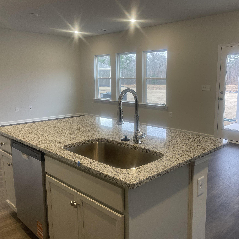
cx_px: 147
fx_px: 234
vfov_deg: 54.0
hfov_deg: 53.5
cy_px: 118
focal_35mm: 30
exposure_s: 1/120
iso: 125
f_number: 1.6
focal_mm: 5.1
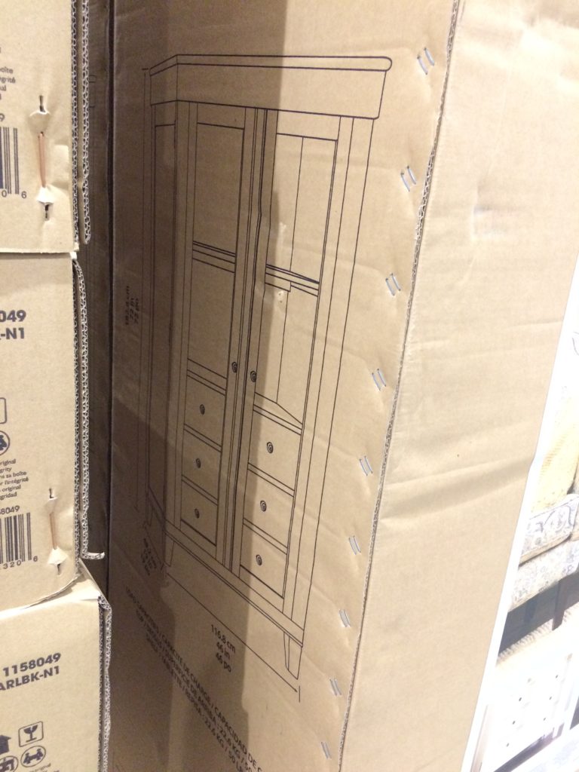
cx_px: 290
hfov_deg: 48.2
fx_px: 647
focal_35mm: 29
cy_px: 386
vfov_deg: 61.7
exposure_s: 1/30
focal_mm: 4.15
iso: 250
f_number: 2.2
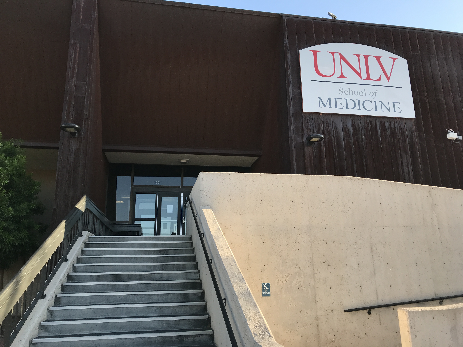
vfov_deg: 49.7
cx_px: 232
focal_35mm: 28
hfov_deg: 63.4
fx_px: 375
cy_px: 174
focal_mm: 3.99
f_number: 1.8
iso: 20
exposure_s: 1/584
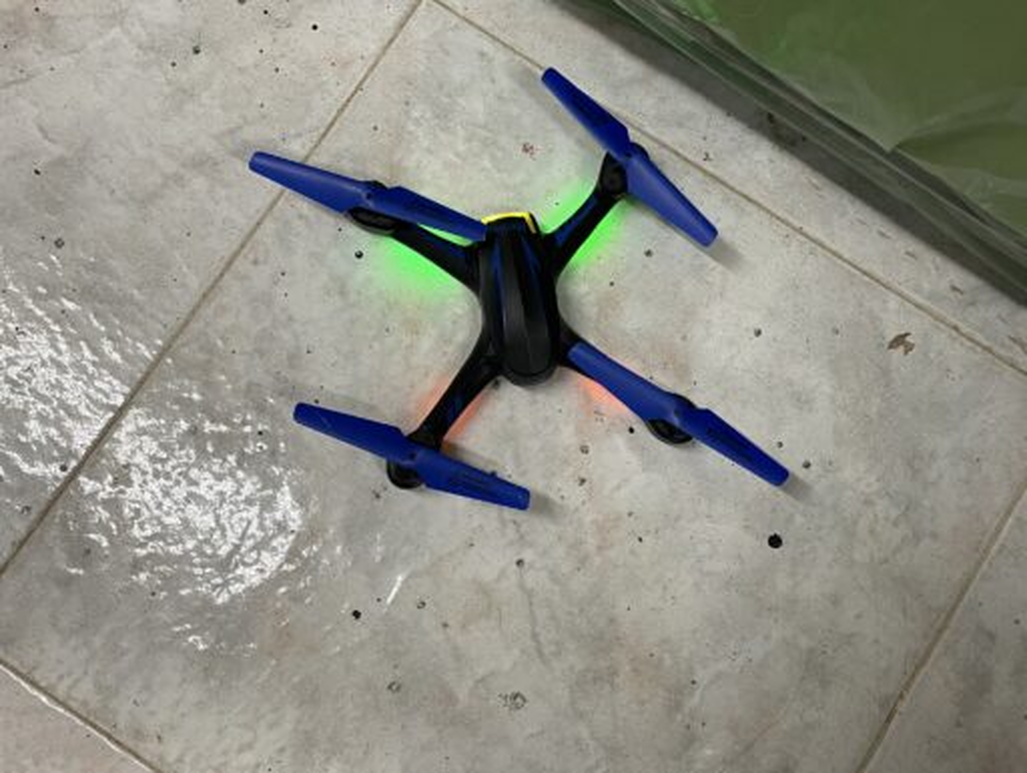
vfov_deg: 53.1
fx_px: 772
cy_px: 386
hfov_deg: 67.3
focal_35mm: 26
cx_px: 514
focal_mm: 4.2
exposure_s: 1/50
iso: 100
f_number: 1.6
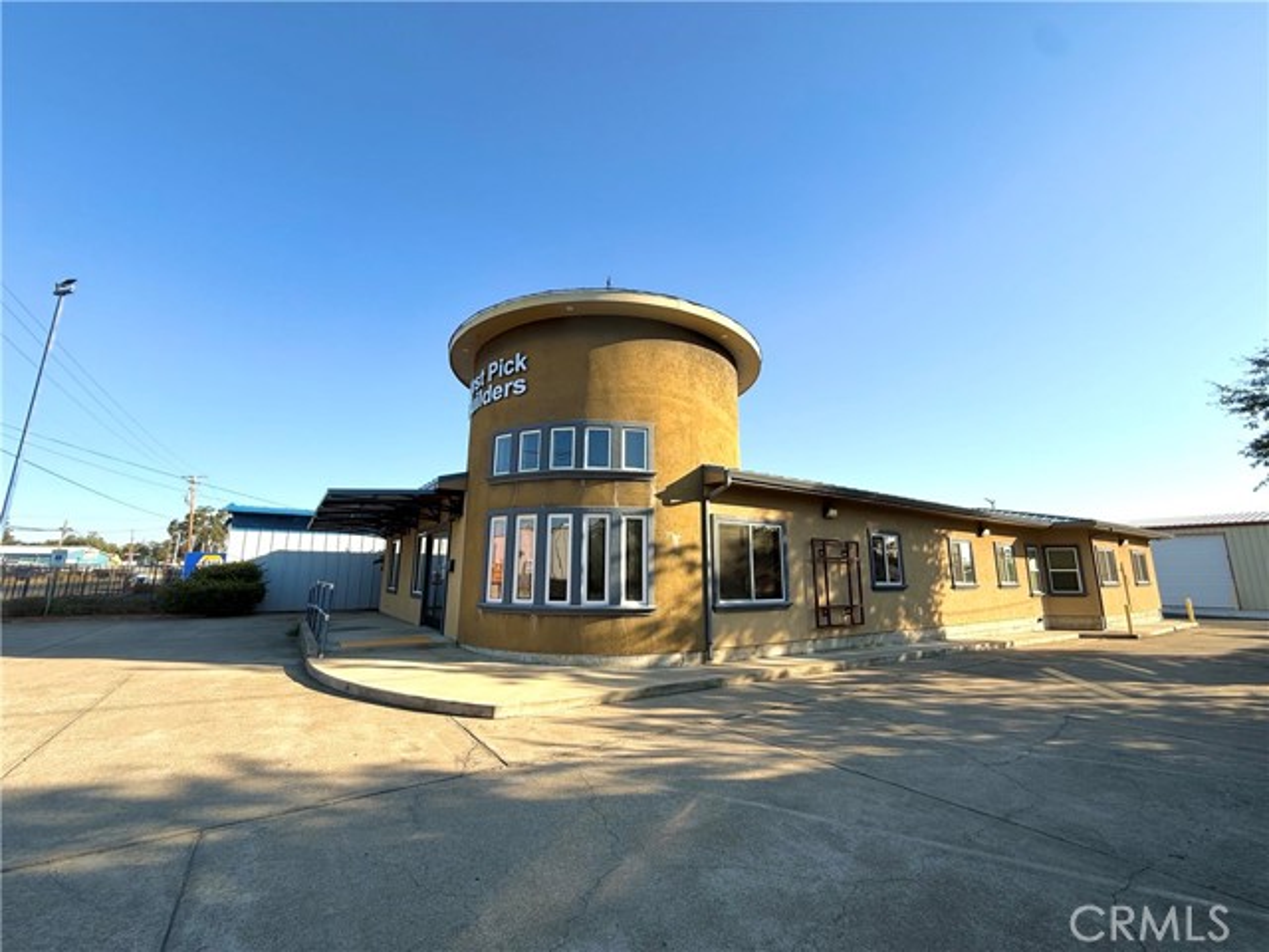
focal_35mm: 14
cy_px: 476
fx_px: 513
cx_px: 634
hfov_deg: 102.1
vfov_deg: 85.7
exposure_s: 1/985
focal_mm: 2.22
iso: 50
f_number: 2.2
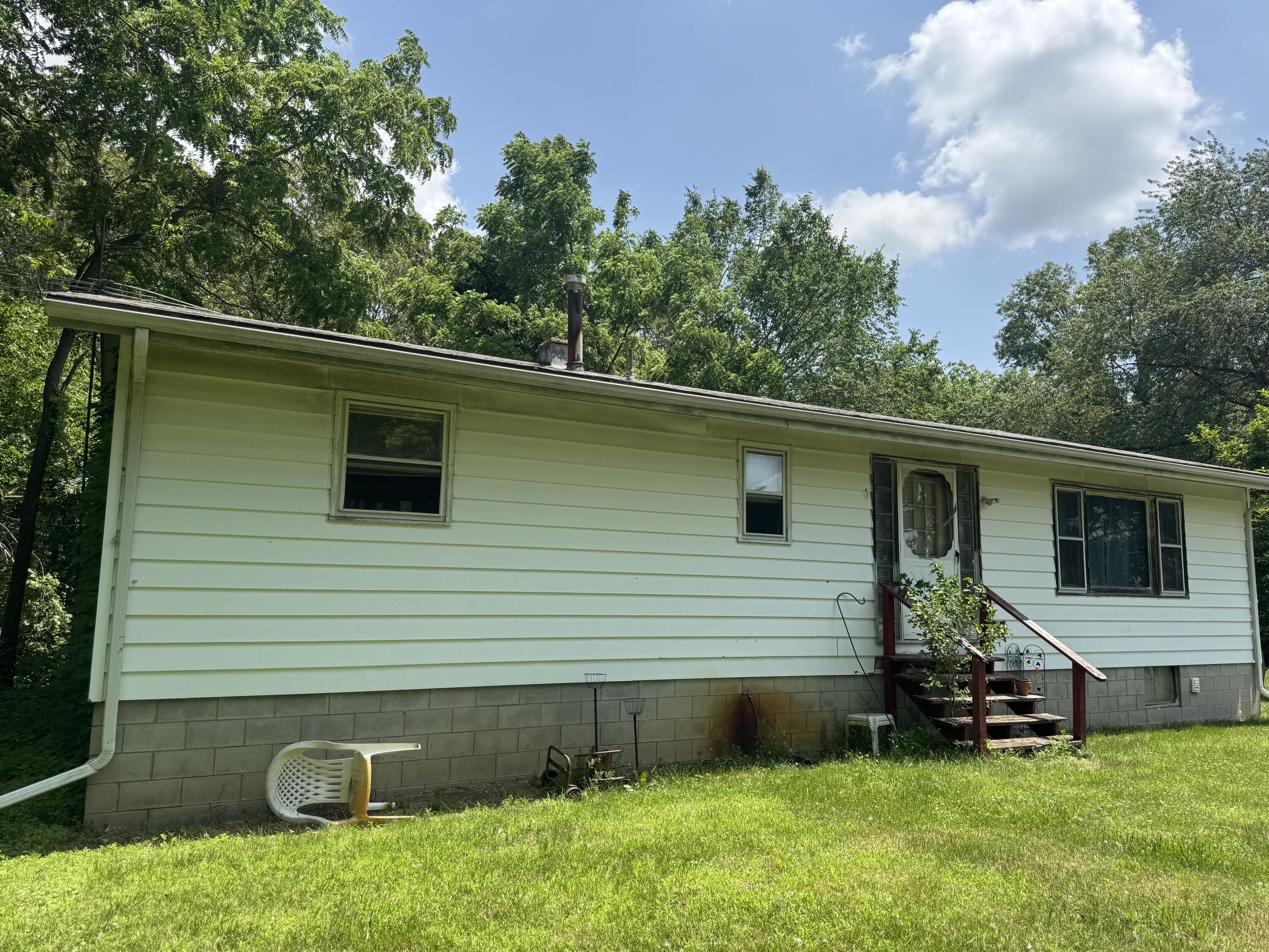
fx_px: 880
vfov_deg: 56.8
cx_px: 634
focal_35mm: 24
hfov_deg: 71.6
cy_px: 476
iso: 80
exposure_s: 1/3096
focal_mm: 6.76
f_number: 1.78
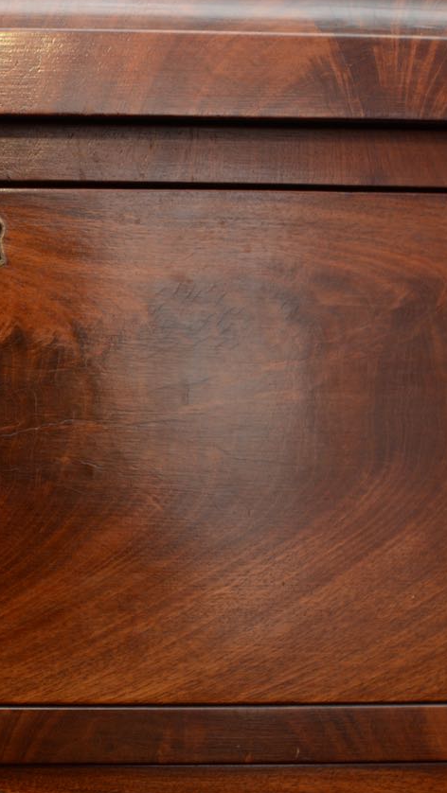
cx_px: -4
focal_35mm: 84
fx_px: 1764
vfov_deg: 25.4
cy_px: 396
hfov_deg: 14.2
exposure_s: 1/125
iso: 800
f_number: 4
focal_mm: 35
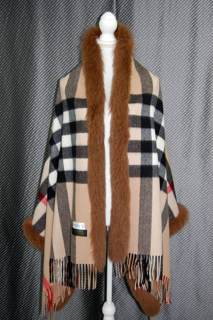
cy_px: 160
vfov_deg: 46.4
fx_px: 373
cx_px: 106
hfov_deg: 31.8
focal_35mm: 42
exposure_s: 1/60
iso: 400
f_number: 4.2
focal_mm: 28
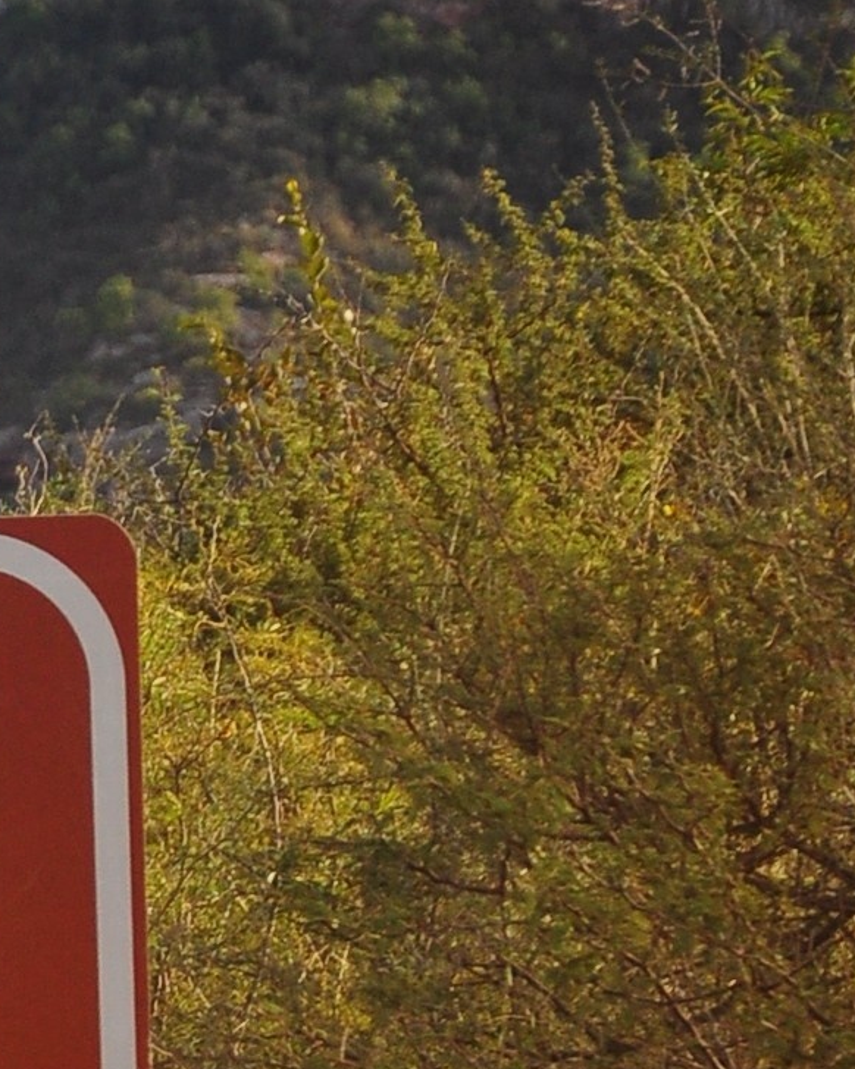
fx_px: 15727
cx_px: -592
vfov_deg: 3.9
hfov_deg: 3.1
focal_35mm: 497
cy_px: 1302
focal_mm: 80
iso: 320
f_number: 5.6
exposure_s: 1/640
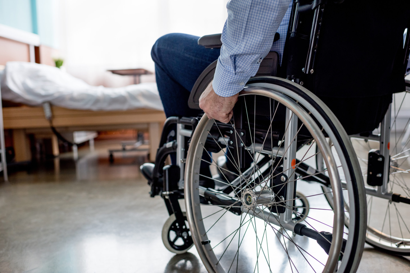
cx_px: 205
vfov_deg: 37.9
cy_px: 136
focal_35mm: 35
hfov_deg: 54.4
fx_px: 399
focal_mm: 35
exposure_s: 1/125
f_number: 2.8
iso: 640
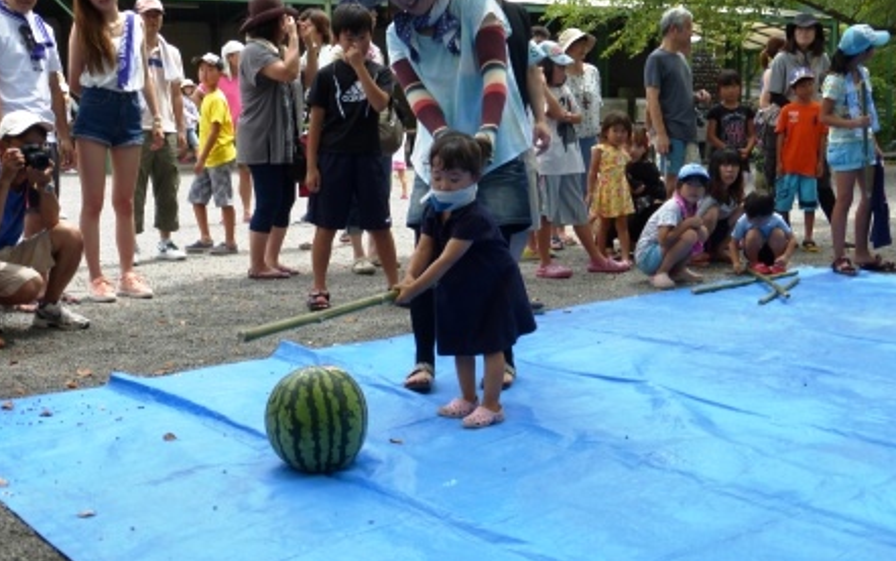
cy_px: 280
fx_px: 1026
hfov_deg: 47.2
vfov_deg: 30.6
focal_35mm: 42
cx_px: 443
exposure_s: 1/320
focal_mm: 6.9
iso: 100
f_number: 3.9
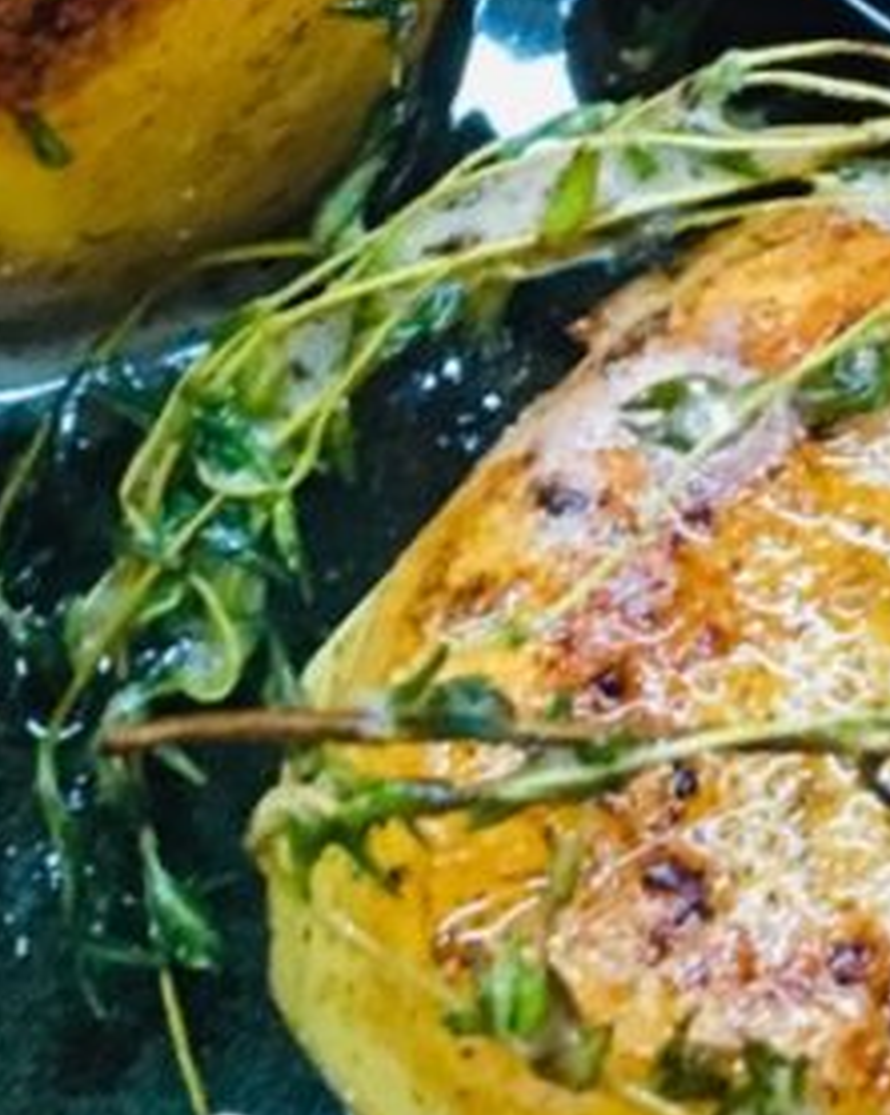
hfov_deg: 8.9
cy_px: 22
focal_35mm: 174
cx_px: 674
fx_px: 5735
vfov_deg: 11.0
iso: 80
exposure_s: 1/17
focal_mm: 4.15
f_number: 2.2
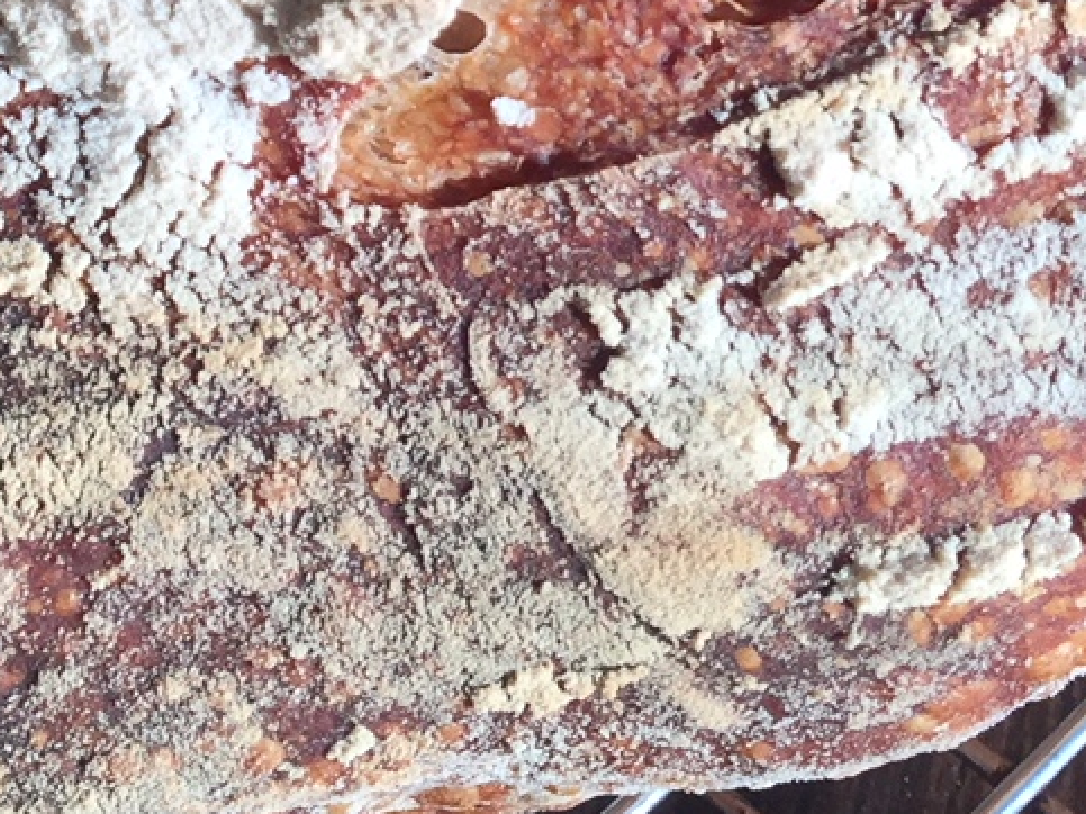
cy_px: -501
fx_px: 3074
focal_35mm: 98
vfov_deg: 13.9
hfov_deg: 19.7
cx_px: 153
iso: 32
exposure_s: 1/250
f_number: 2.2
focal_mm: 4.15
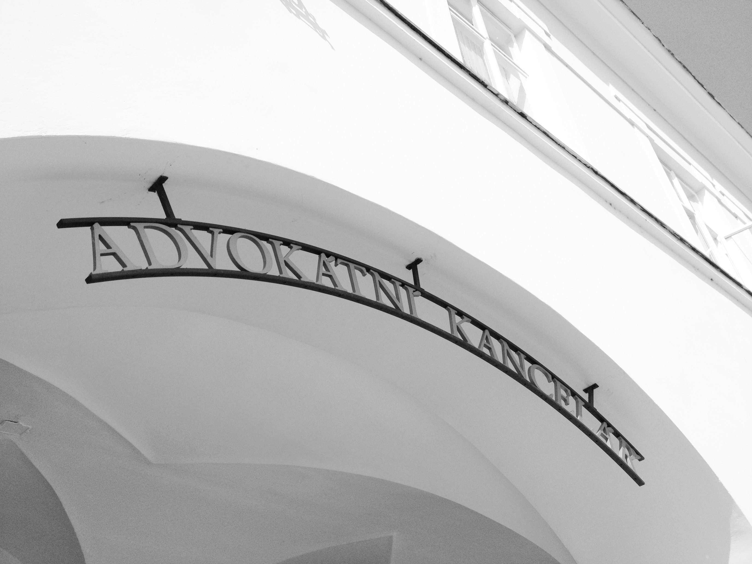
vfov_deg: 40.7
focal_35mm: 35
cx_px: 376
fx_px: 760
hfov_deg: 52.6
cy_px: 282
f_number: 2.4
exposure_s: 1/1783
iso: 64
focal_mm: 4.28
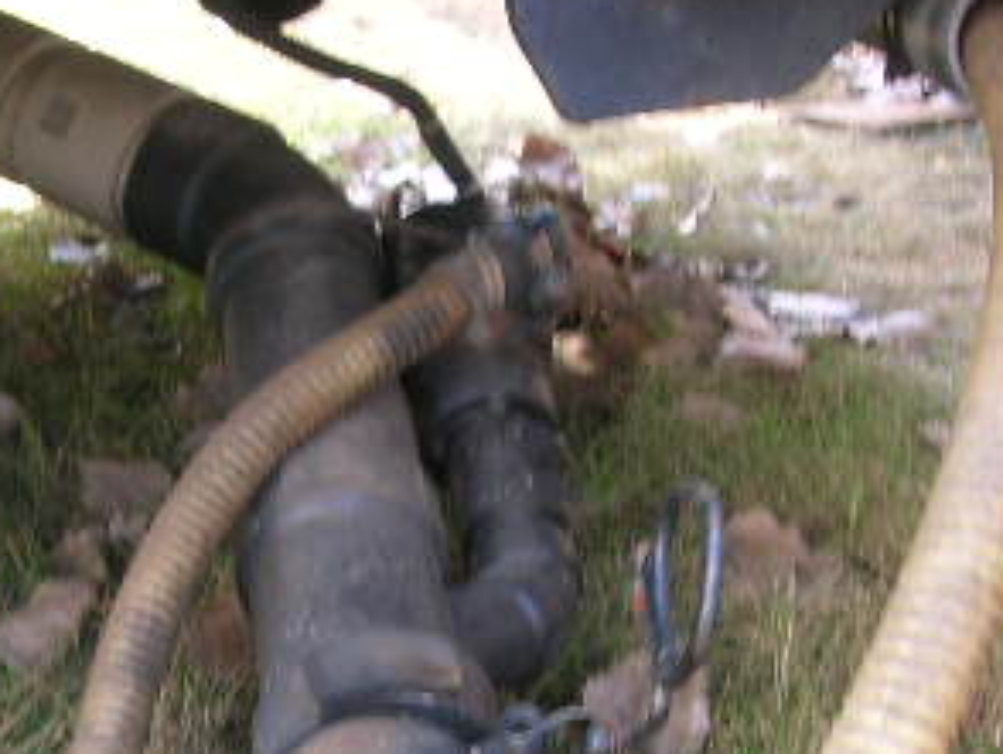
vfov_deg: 19.8
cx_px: 341
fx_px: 2146
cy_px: 556
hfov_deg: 26.2
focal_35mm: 74
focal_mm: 5.7
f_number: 4.9
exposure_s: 1/13.4
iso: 50
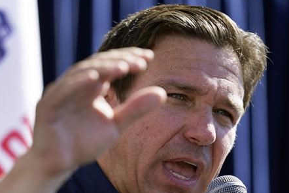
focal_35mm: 294
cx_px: 100
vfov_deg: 4.7
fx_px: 2361
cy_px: 133
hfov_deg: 7.0
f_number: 3.2
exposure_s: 1/2000
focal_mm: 200
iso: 200
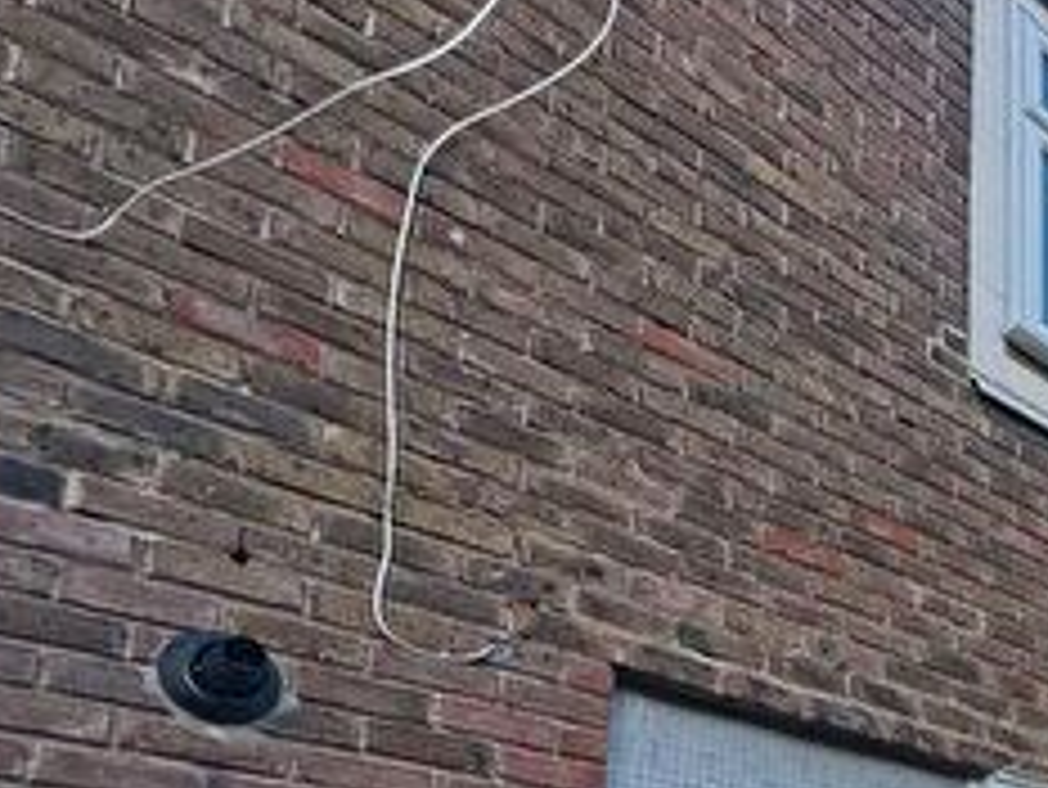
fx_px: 1272
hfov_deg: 34.0
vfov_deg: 30.0
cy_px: 916
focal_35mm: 42
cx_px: 1318
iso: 40
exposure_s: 1/340
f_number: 2.2
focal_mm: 2.22
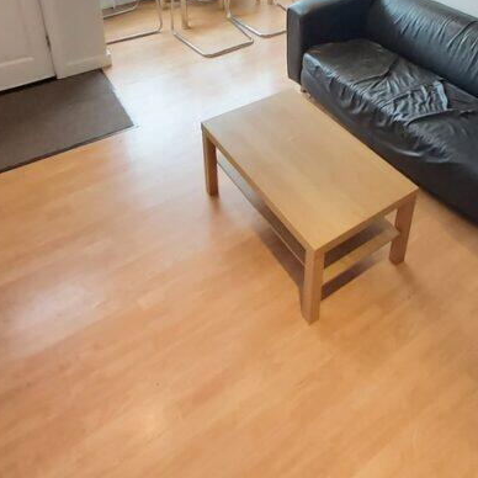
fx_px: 437
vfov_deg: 51.8
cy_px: 64
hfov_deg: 57.0
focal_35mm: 28
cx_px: 281
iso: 250
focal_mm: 1.42
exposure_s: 1/33
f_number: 2.2
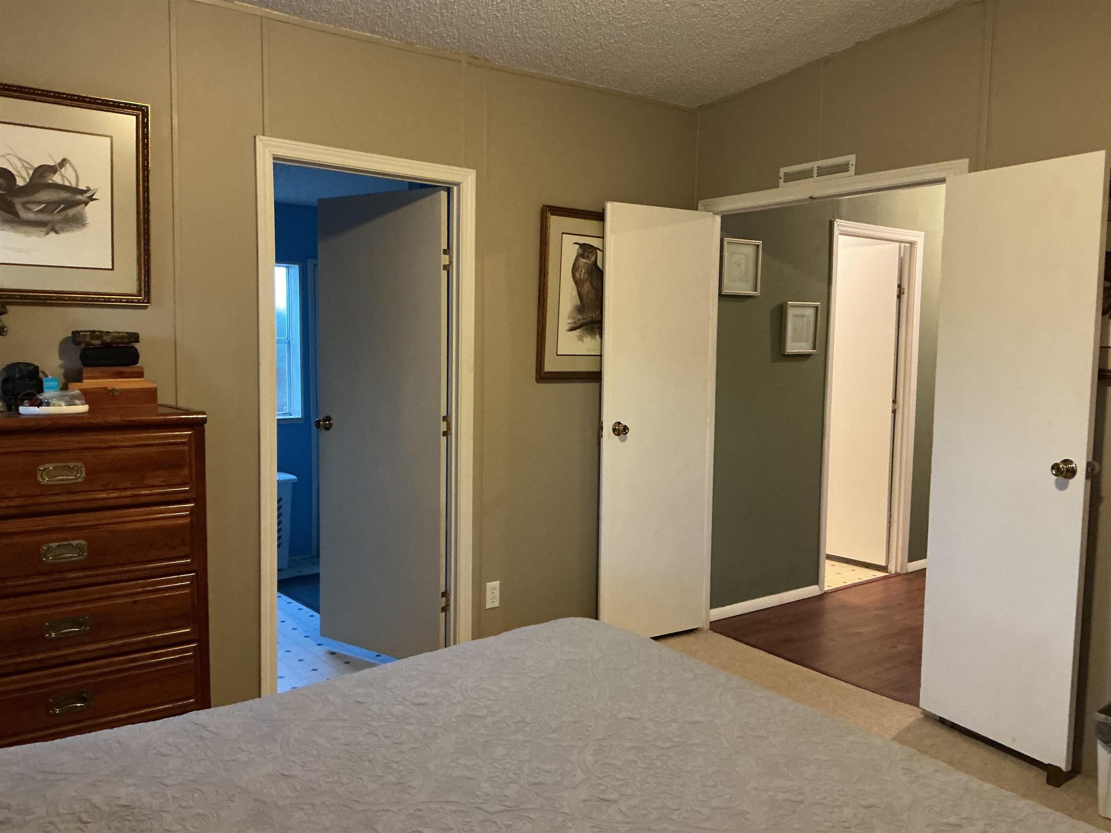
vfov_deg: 48.2
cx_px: 556
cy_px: 416
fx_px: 931
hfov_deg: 61.7
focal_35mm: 29
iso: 250
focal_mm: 3
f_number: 1.8
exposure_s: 1/30
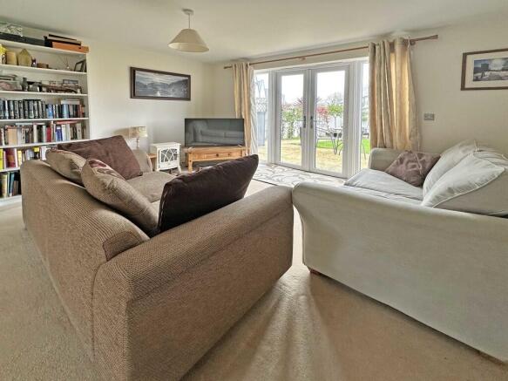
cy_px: 190
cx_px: 254
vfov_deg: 85.7
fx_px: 205
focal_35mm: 14
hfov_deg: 102.1
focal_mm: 2.22
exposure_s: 1/99
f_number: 2.2
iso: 80
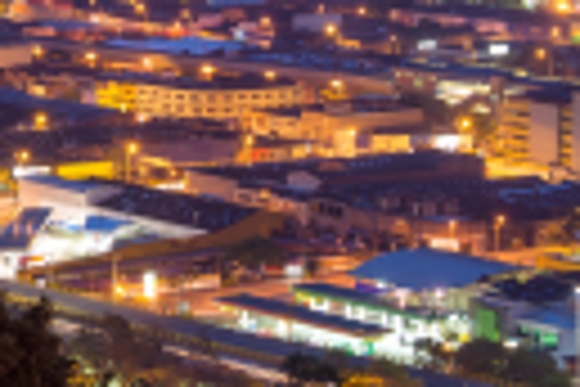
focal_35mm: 179
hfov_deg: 11.2
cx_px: -157
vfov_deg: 7.5
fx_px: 2884
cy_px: -202
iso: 200
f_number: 8
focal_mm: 48
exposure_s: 4
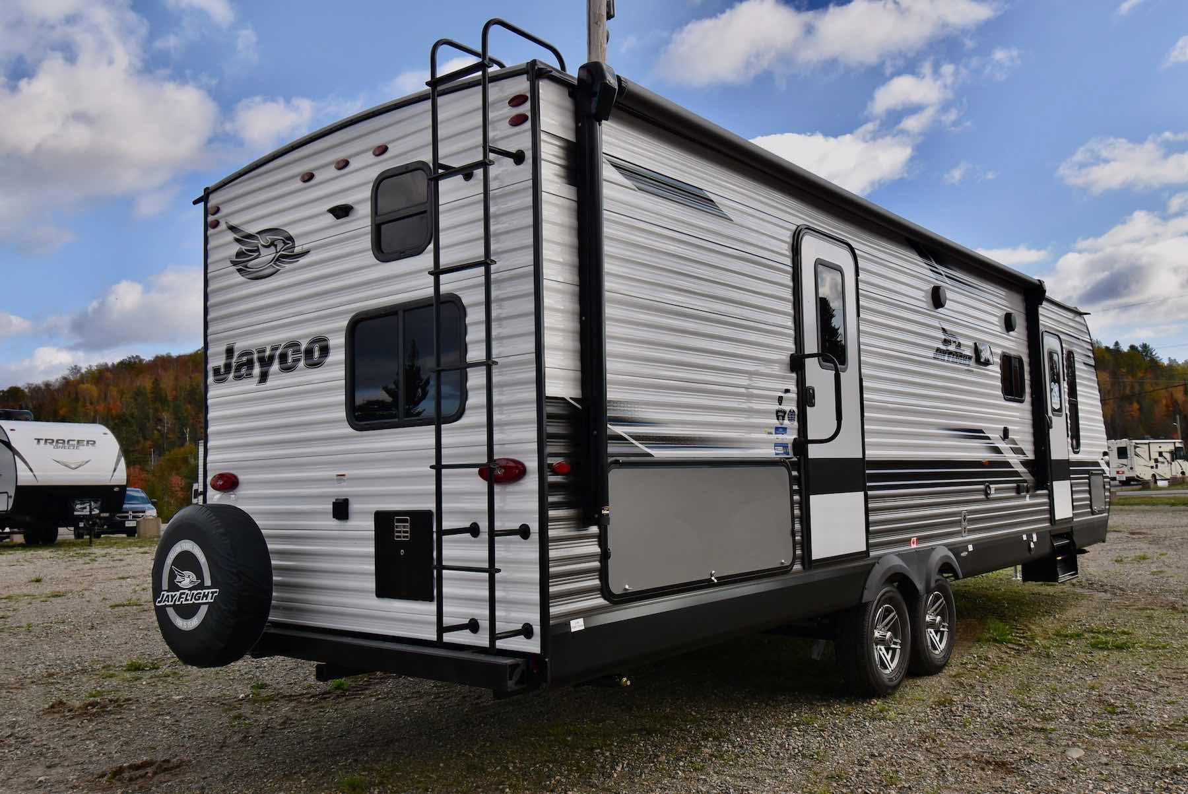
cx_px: 594
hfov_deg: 61.9
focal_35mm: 30
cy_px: 397
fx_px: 991
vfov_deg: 43.7
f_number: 9
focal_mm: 20
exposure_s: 1/320
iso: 200
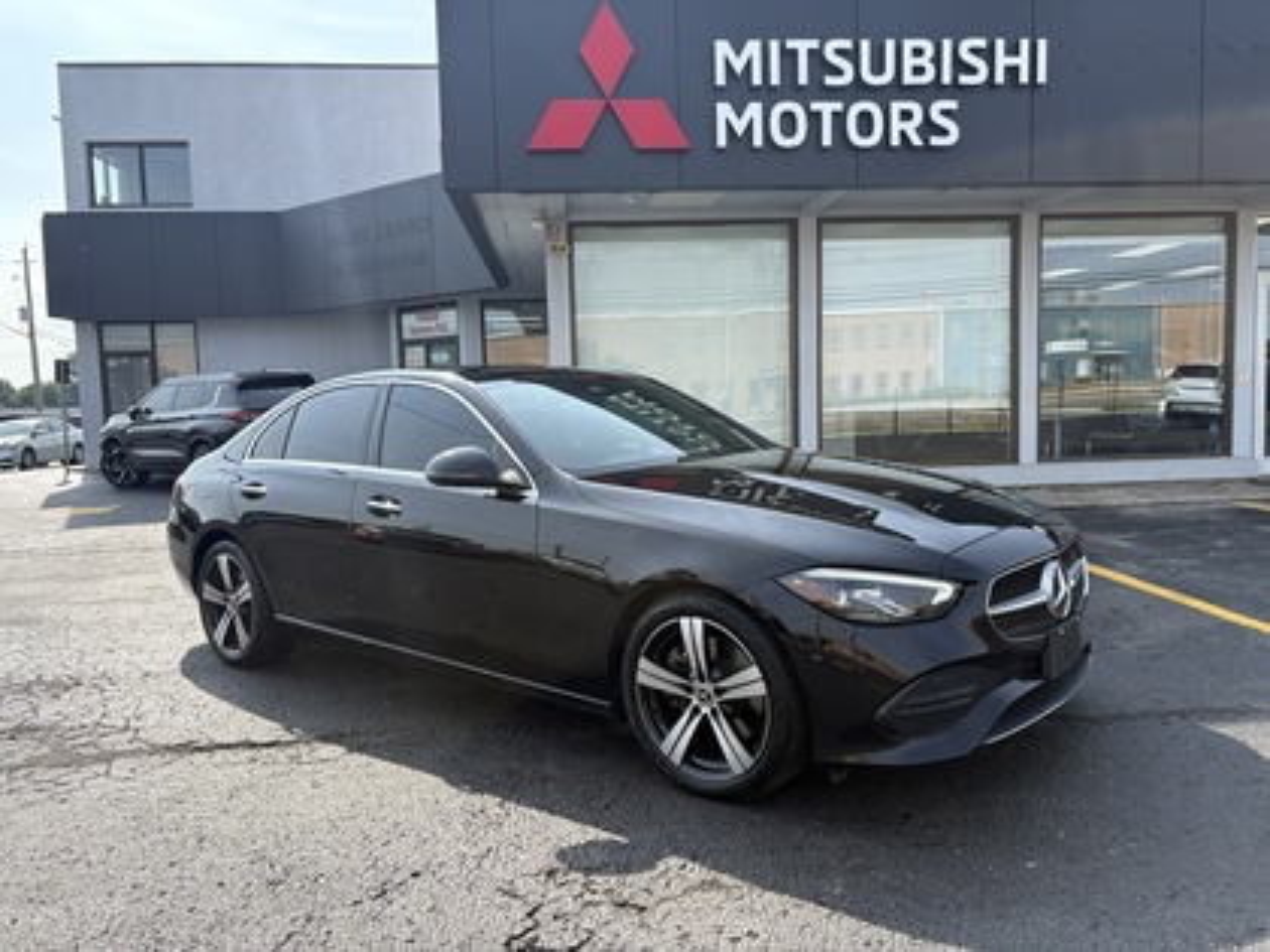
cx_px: 635
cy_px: 476
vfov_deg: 53.1
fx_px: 954
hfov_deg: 67.3
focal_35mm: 26
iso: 50
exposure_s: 1/1550
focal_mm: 5.96
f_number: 1.6
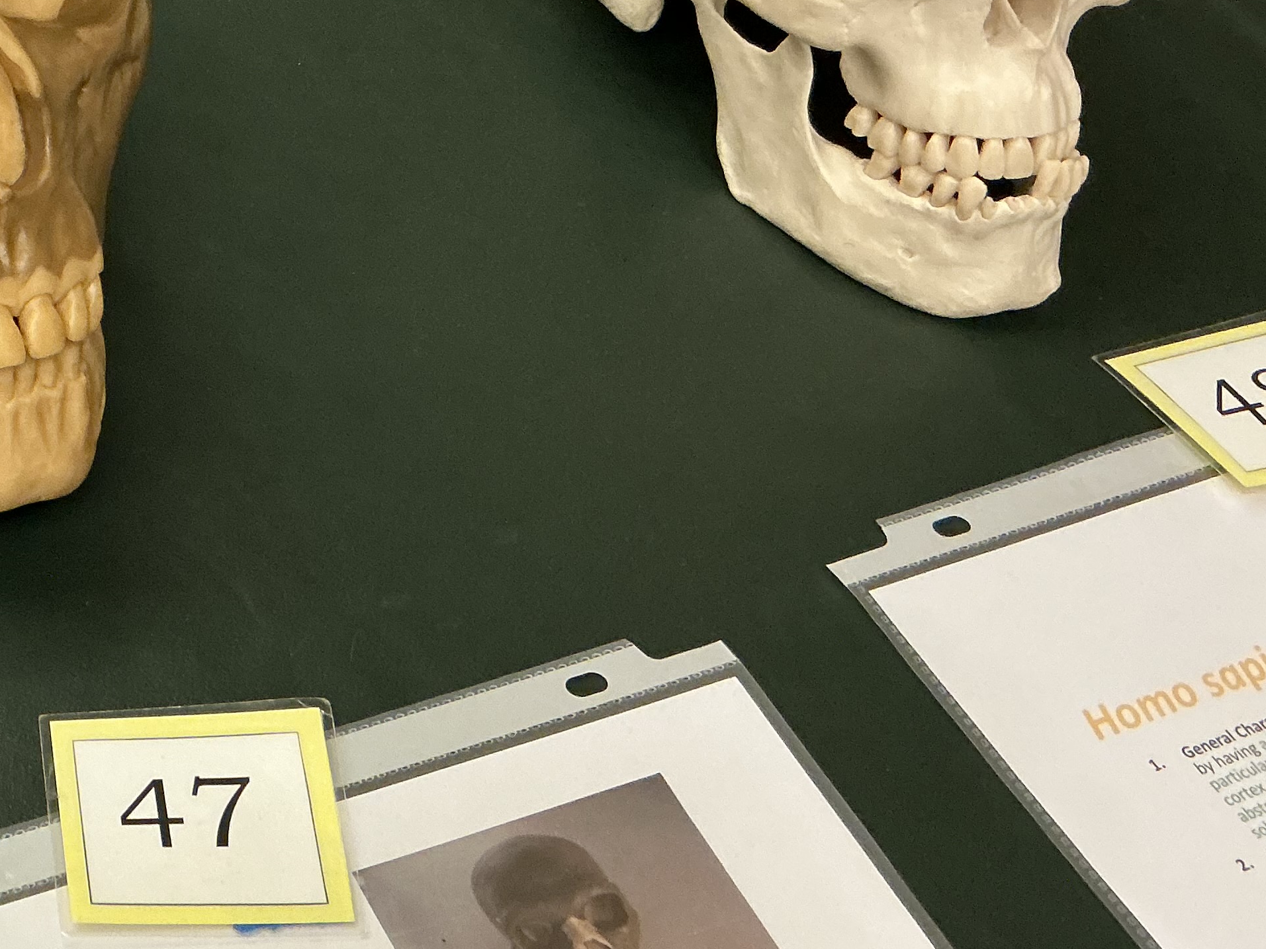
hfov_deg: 29.9
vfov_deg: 24.8
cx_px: -65
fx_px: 2158
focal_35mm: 59
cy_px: 493
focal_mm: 3
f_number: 1.8
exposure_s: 1/40
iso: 200
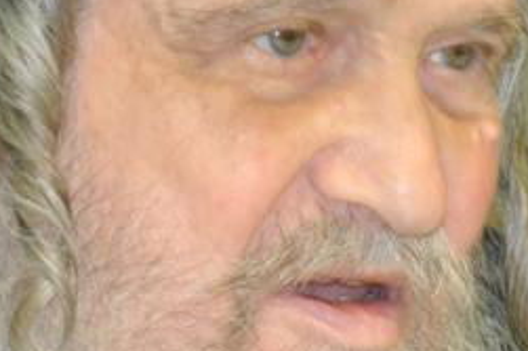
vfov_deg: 1.7
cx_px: 280
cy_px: 101
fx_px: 11667
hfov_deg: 2.6
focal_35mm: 796
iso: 800
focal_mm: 130
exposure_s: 1/60
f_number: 5.6
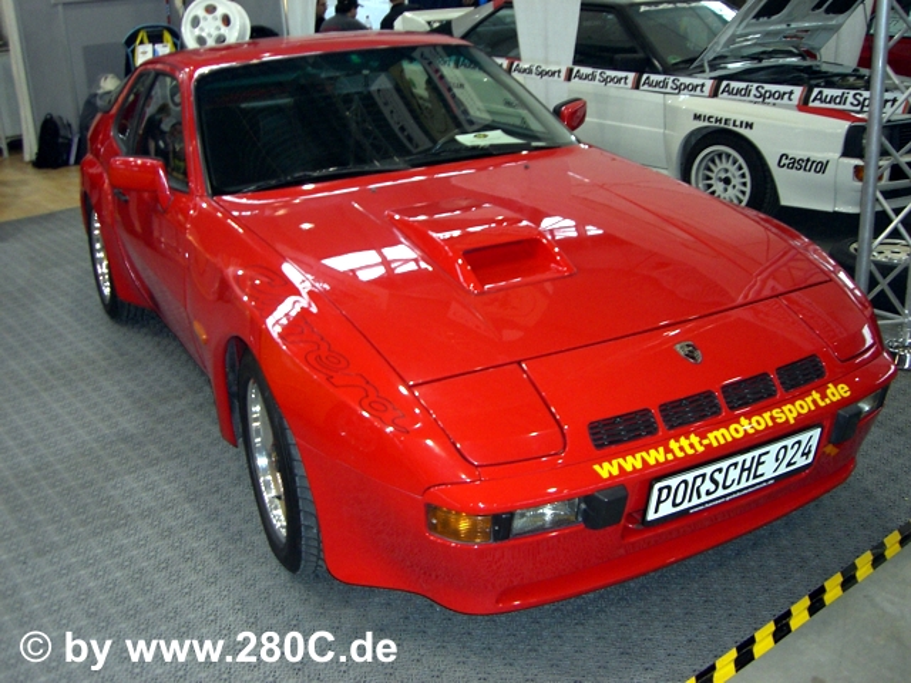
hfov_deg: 49.0
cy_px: 342
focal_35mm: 38
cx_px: 456
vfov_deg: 37.7
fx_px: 1000
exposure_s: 1/60
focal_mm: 6.2
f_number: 2.7
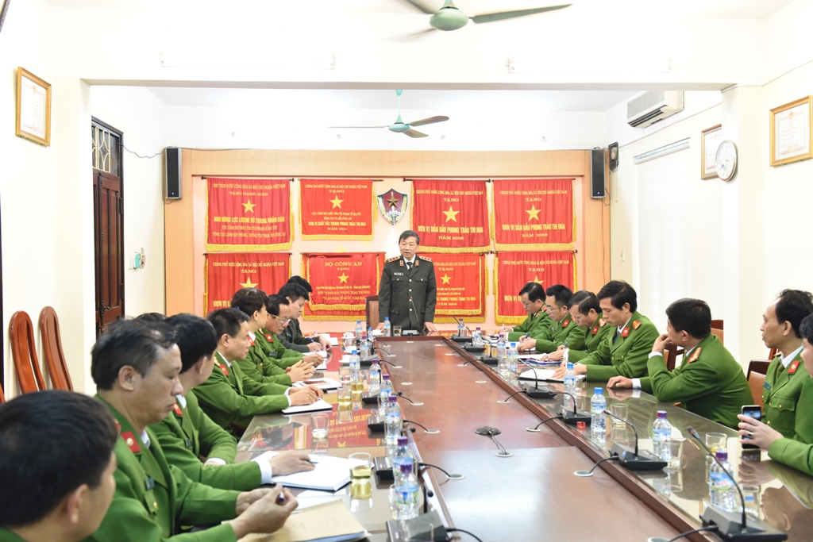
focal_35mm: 35
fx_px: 790
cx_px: 406
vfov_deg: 37.9
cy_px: 271
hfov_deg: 54.4
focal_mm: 35
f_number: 4.5
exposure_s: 1/40
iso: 2500
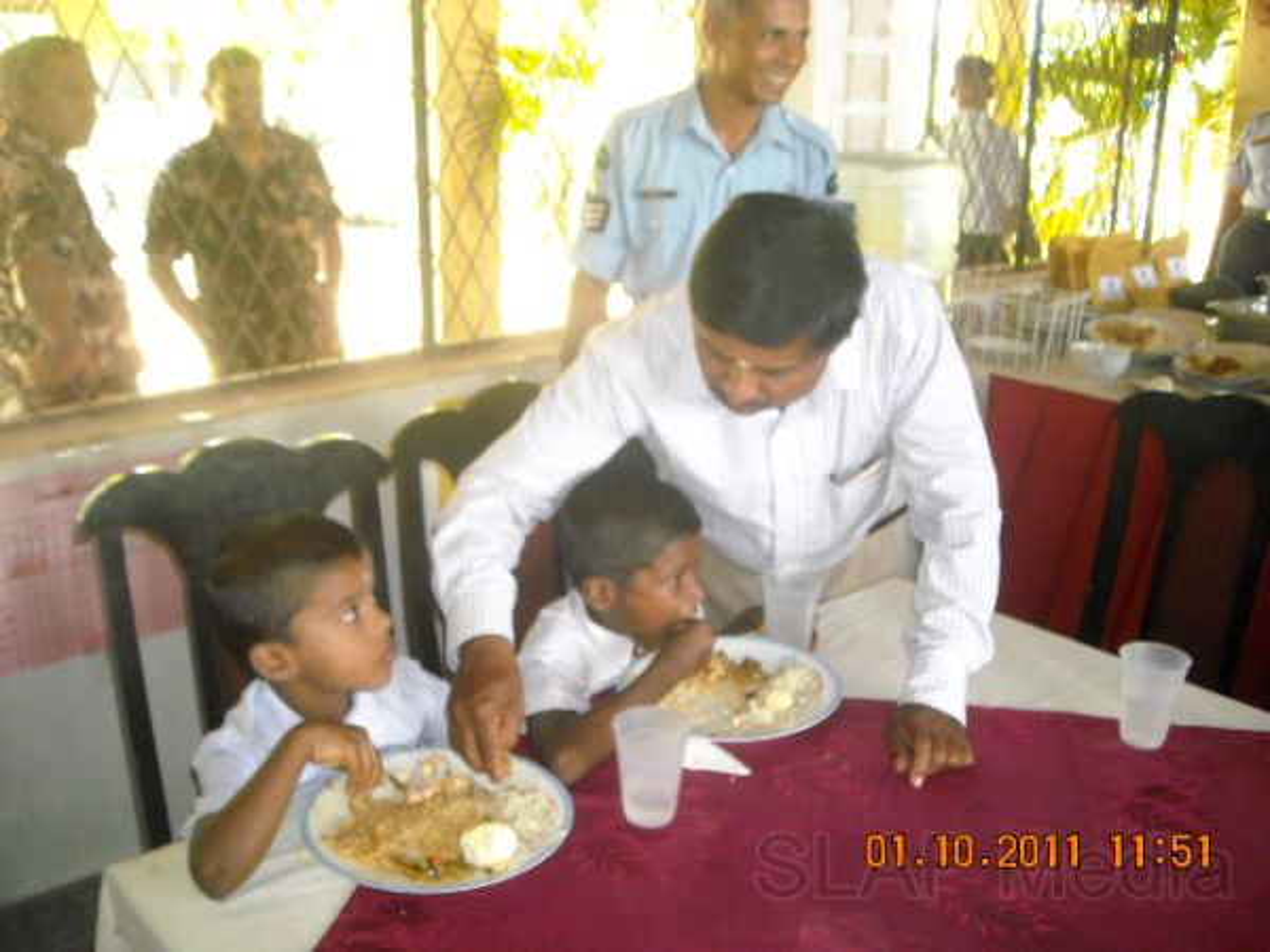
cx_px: 635
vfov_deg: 40.7
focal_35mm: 35
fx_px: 1284
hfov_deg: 52.6
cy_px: 476
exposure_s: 1/60
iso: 400
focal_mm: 5.7
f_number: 2.8
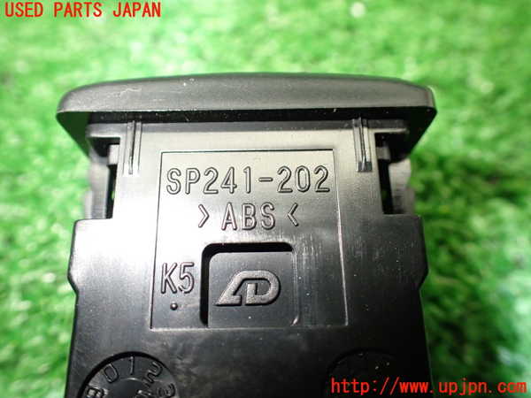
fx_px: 460
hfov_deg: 60.0
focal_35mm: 30
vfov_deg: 46.8
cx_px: 266
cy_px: 199
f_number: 2.3
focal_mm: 5.4
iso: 500
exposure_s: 1/125
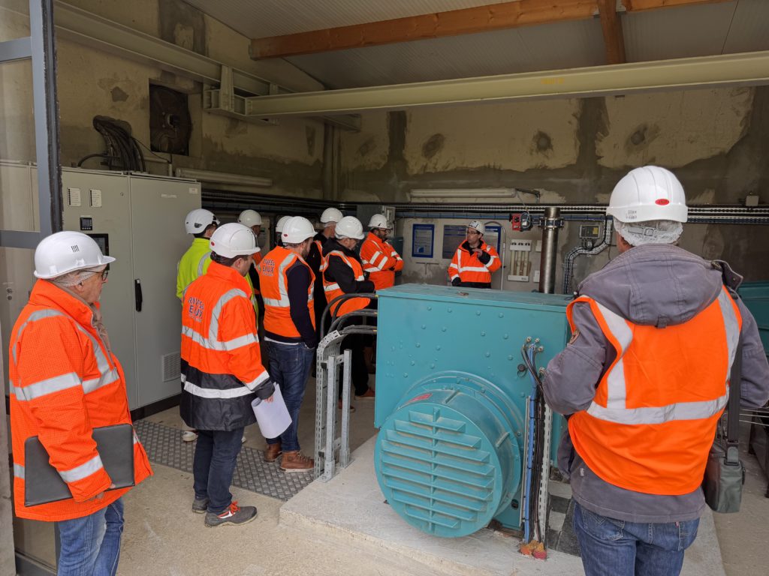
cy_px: 288
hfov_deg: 71.6
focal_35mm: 24
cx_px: 384
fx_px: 533
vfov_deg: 56.8
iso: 50
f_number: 1.78
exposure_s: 1/121
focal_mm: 6.76
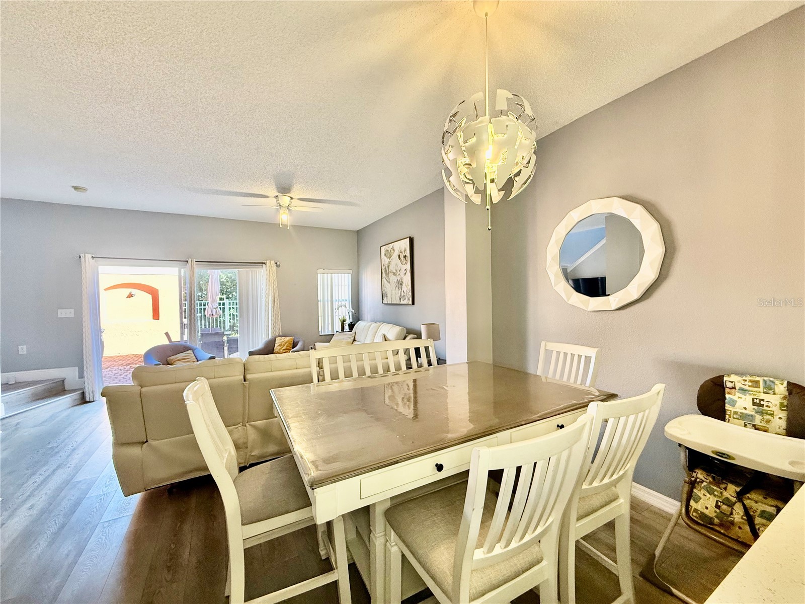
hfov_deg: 102.1
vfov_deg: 85.7
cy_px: 302
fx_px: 326
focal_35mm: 14
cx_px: 402
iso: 320
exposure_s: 1/126
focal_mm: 2.22
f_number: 2.2
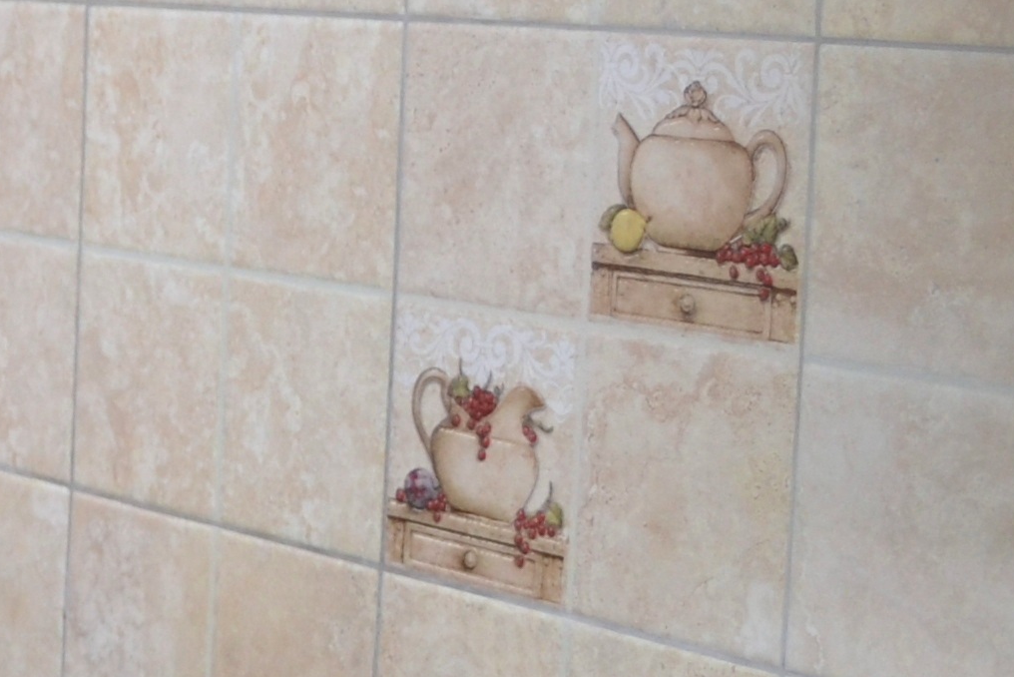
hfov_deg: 12.5
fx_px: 3832
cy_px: 238
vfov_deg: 10.1
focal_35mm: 136
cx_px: -1271
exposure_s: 1/60
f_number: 4
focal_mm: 20
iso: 450
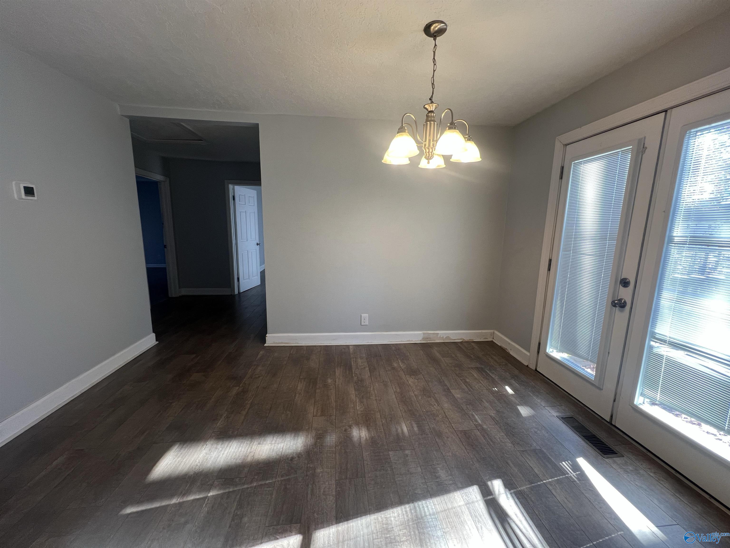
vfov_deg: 89.9
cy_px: 274
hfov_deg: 106.2
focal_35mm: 13
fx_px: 274
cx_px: 365
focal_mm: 1.57
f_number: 1.8
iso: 160
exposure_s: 1/120
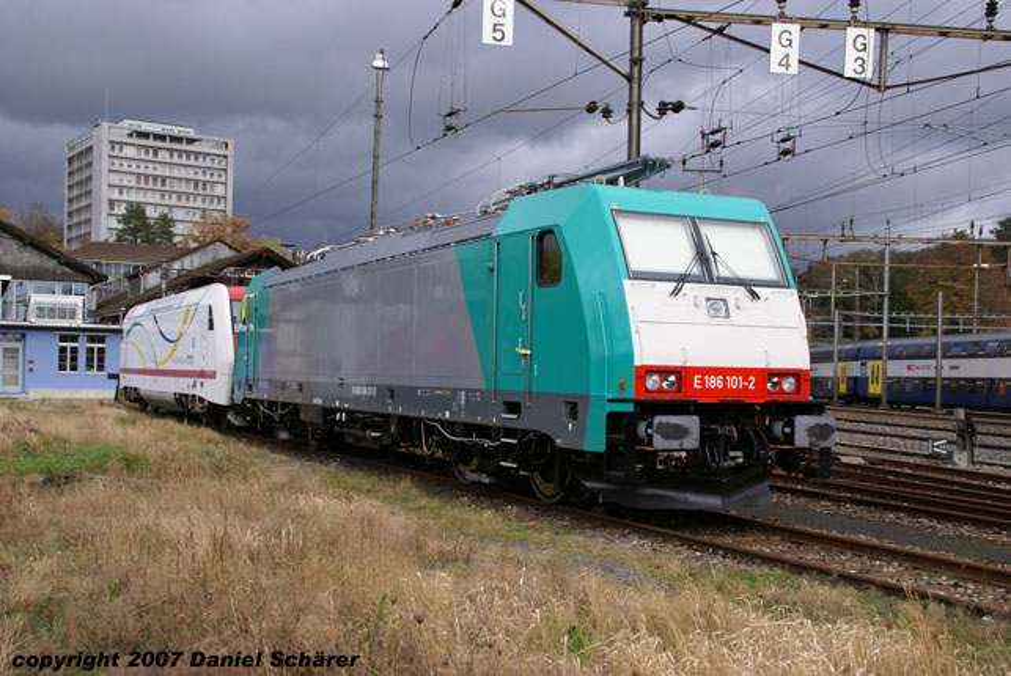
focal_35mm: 42
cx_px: 506
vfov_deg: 32.0
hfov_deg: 46.4
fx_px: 1181
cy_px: 338
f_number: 7.1
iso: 100
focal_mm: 28
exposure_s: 1/60
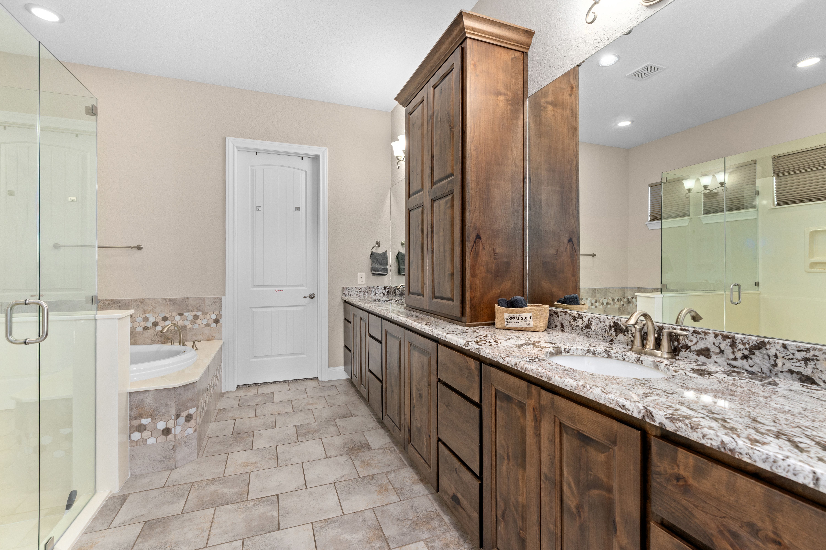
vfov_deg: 73.7
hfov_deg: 96.7
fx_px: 367
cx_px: 413
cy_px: 275
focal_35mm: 16
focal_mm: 16
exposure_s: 1/8
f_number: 7.1
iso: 320
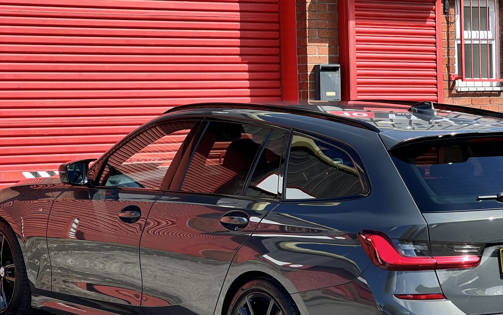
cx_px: 312
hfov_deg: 18.3
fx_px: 1563
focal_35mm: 114
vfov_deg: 11.5
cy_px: 186
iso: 32
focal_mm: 9
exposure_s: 1/296
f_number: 2.8
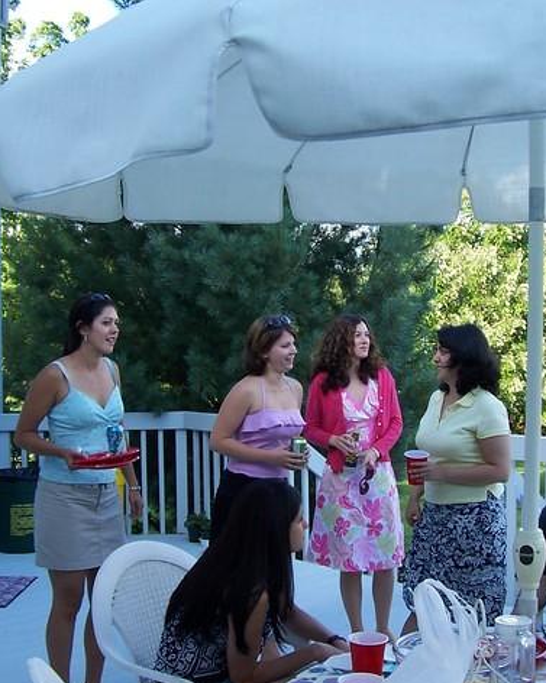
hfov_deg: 30.7
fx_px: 991
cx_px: 323
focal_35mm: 49
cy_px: 346
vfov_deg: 38.1
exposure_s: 1/180
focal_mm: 5.6
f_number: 2.8
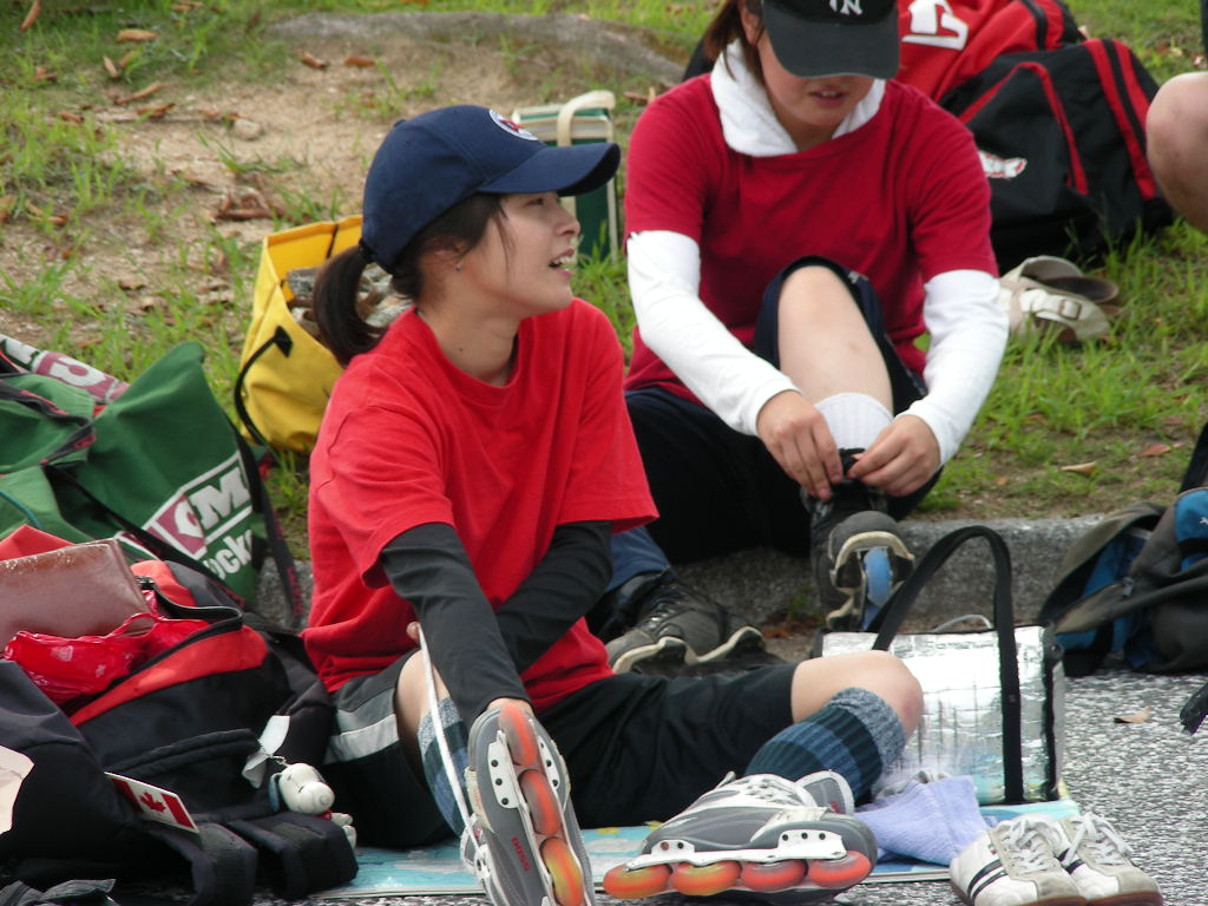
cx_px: 604
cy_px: 453
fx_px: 8026
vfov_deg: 6.5
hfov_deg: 8.6
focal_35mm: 230
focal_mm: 38.3
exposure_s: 1/167
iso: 50
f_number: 4
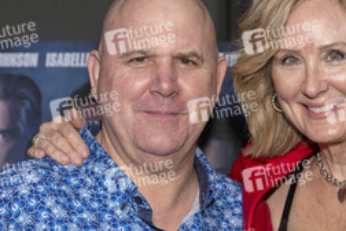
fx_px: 1048
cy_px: 142
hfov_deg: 18.7
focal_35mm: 109
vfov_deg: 12.6
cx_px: 241
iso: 800
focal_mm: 61
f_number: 4.5
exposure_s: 1/200
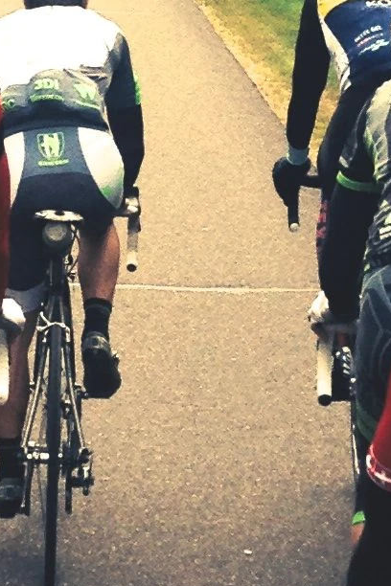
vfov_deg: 11.2
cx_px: 126
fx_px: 2981
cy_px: 92
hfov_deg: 7.5
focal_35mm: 183
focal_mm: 4.12
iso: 50
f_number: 2.4
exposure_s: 1/484
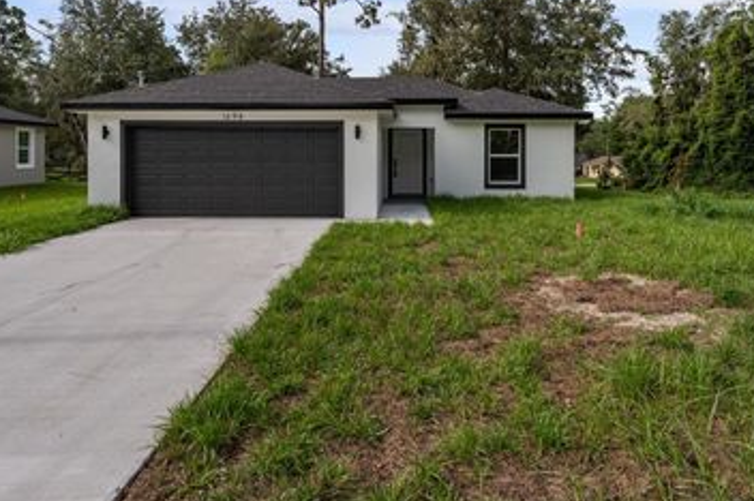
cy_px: 157
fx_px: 565
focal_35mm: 27
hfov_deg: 67.4
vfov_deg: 46.9
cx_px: 392
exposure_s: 1/125
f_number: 13
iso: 160
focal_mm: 19
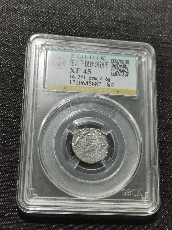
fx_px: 364
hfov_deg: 26.6
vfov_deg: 34.9
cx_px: 86
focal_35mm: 55
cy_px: 115
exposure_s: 1/120
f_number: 1.8
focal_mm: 5.58
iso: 100
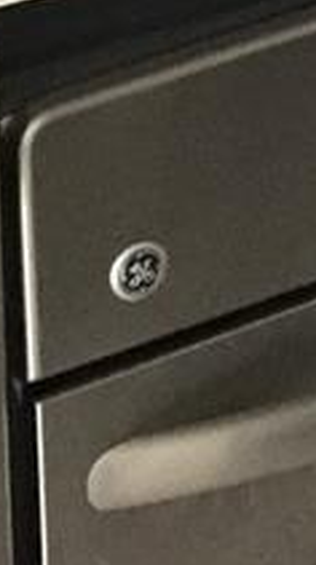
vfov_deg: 10.6
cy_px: -715
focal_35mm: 180
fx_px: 2693
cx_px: 1165
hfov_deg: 5.9
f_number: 2.2
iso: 250
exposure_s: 1/17
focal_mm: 4.15
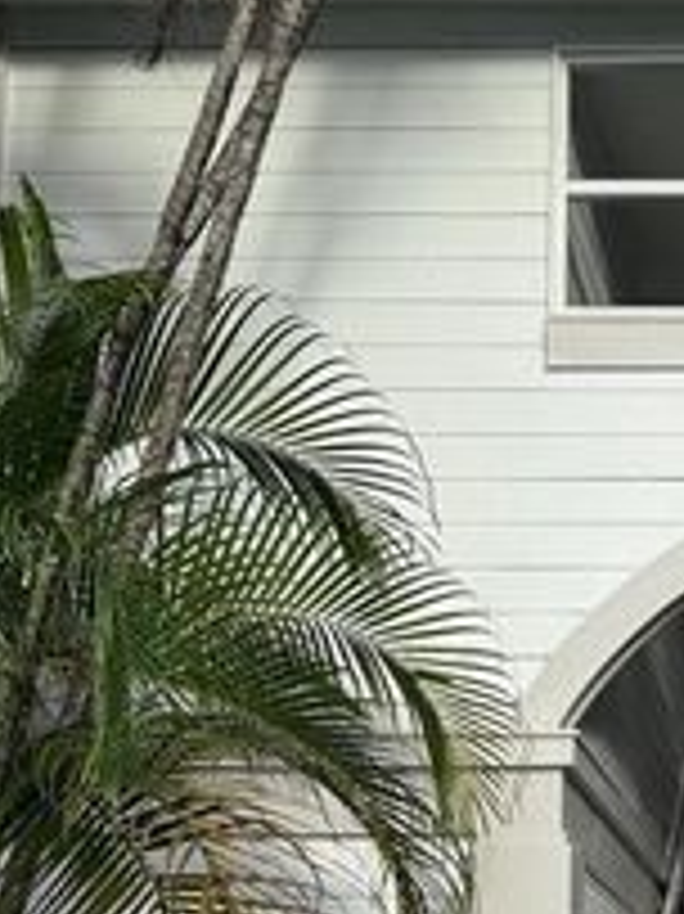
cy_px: 952
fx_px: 2084
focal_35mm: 79
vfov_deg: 23.5
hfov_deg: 17.5
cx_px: 882
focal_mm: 6.76
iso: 80
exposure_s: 1/1395
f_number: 1.78
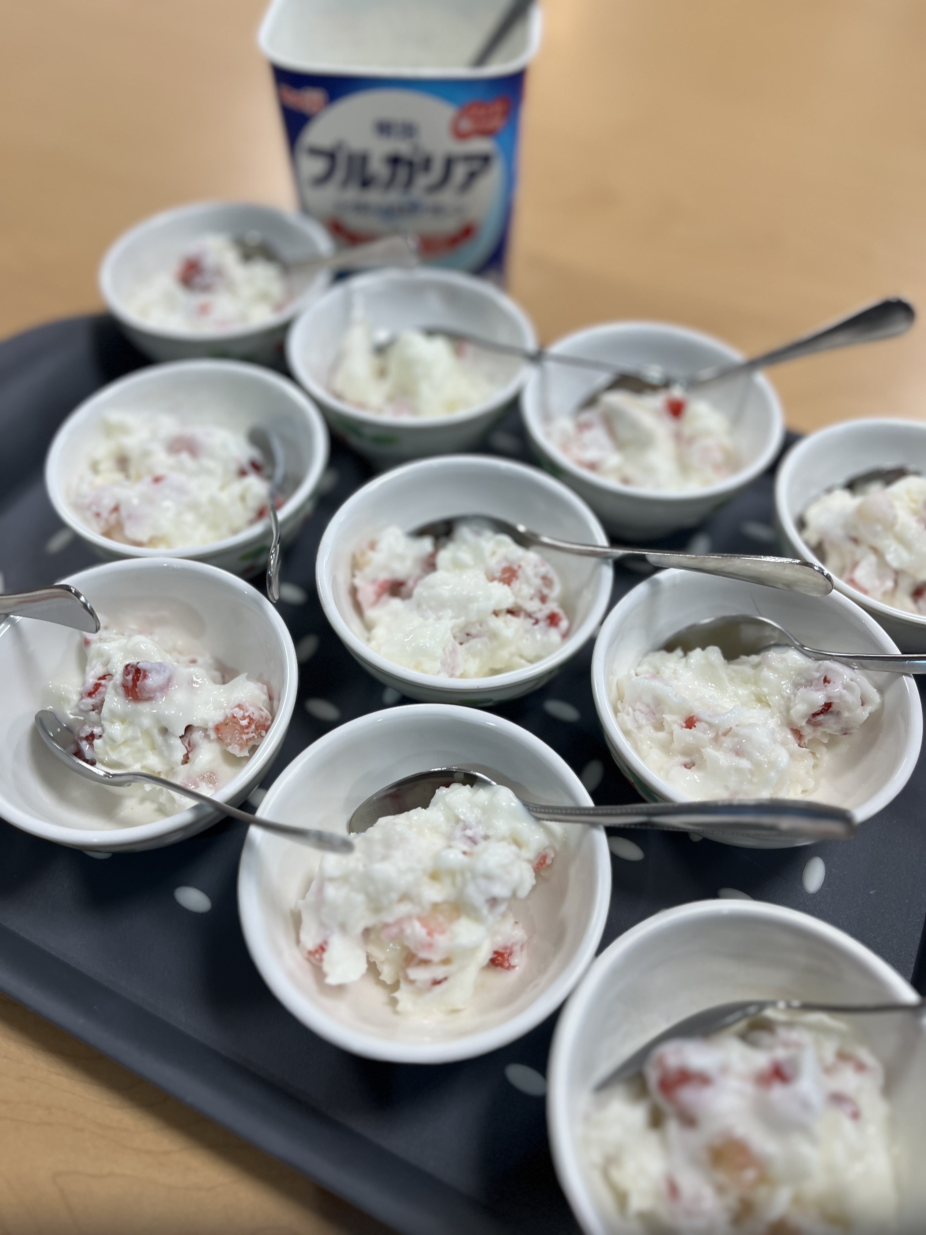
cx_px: 463
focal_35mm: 26
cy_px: 618
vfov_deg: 67.3
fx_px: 927
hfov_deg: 53.1
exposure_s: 1/100
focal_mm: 5.1
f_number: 1.6
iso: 50
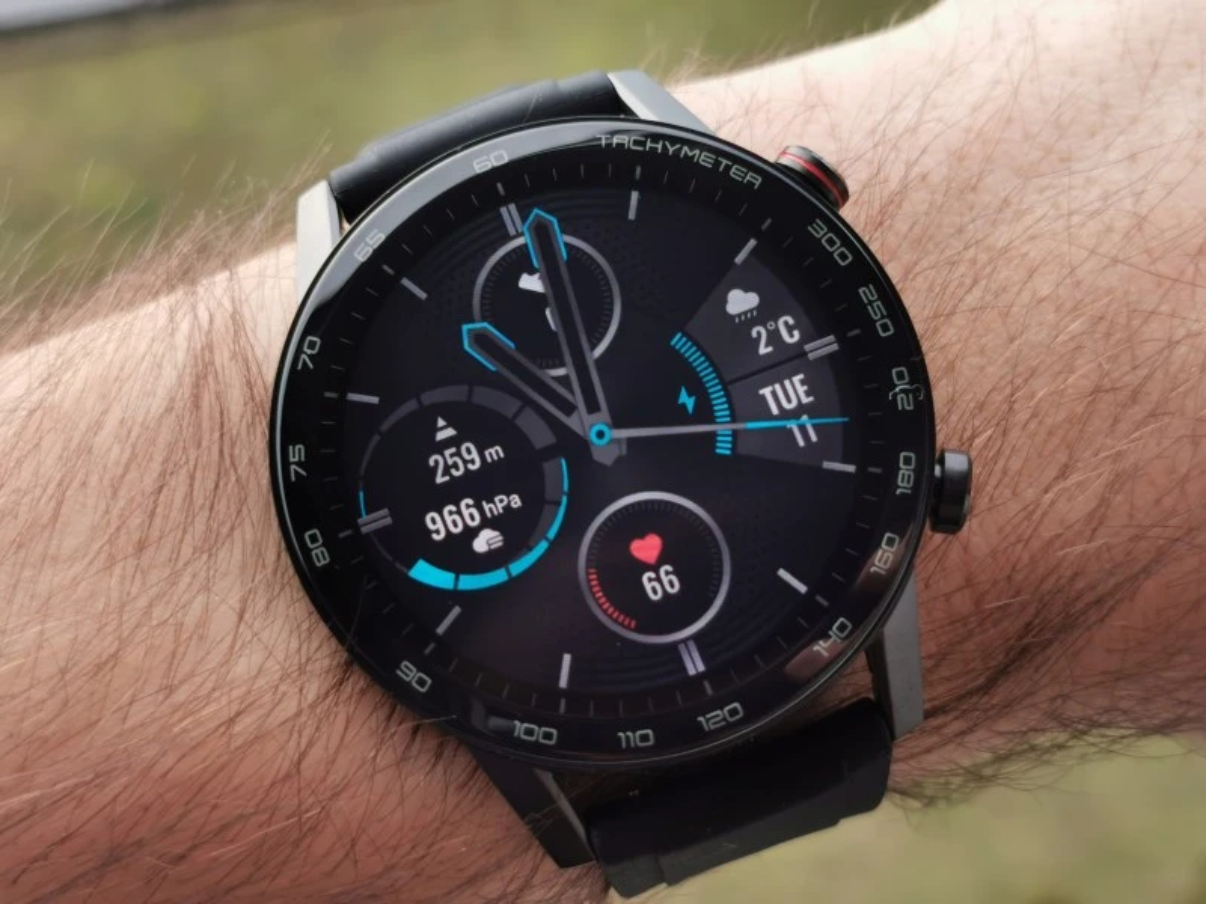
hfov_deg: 34.9
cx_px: 603
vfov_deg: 26.6
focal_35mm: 55
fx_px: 1916
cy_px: 452
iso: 50
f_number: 1.6
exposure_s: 1/571
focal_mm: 5.56
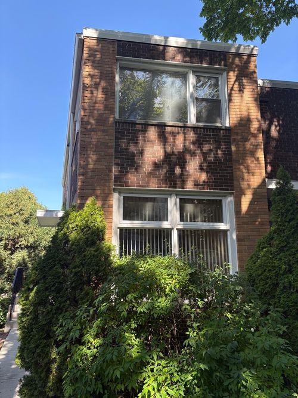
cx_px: 149
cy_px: 199
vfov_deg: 67.3
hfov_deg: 53.0
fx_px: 299
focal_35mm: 26
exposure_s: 1/716
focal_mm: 5.96
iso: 64
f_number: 1.6
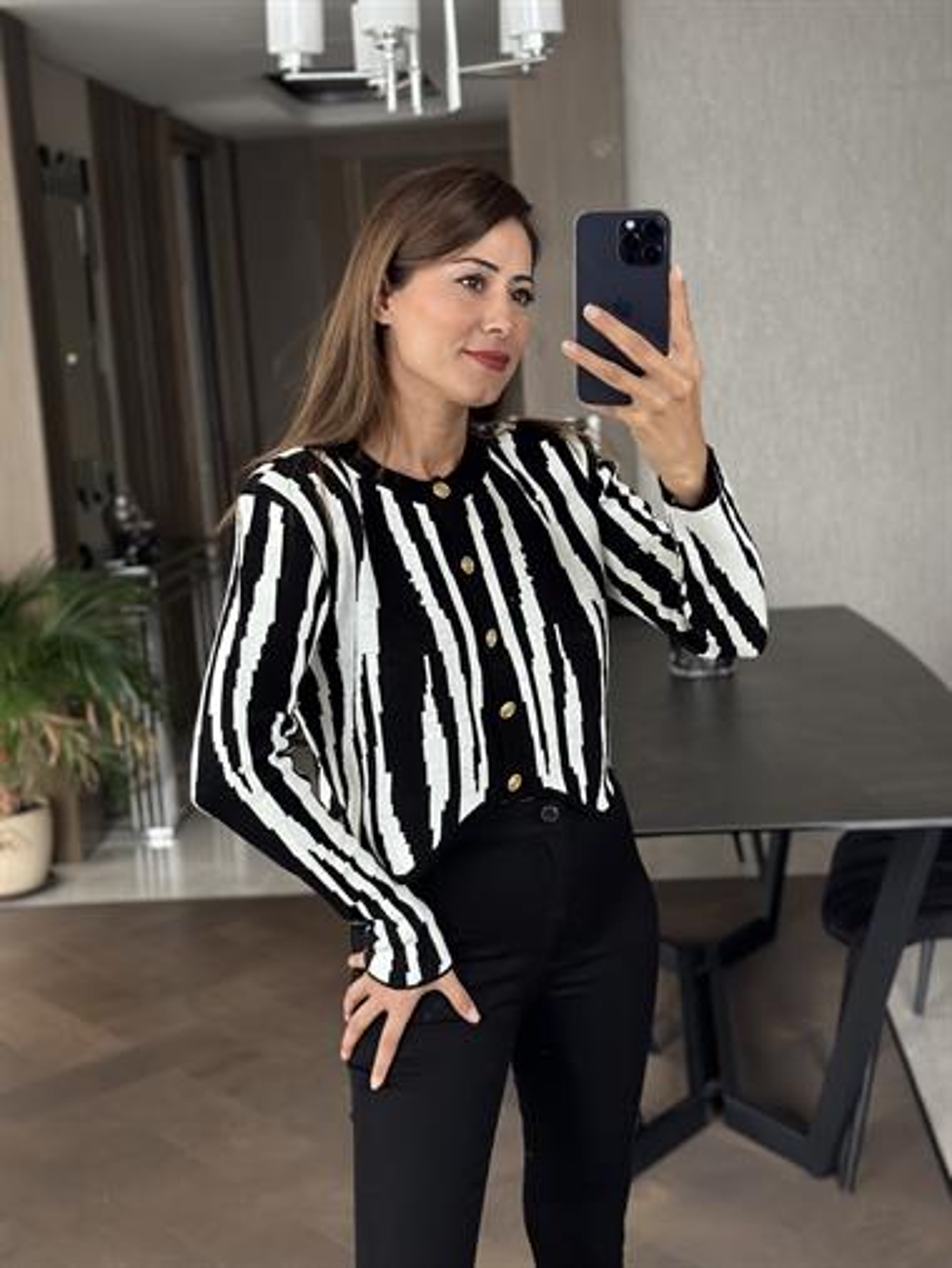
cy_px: 634
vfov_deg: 39.6
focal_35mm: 48
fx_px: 1759
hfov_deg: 30.3
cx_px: 476
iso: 400
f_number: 1.78
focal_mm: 6.86
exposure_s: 1/55
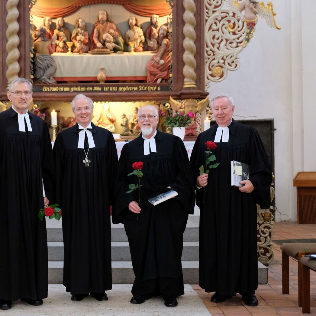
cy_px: 159
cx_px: 76
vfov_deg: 32.8
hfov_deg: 32.1
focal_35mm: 52
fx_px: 537
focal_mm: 26.5
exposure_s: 1/30
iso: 2500
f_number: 3.2
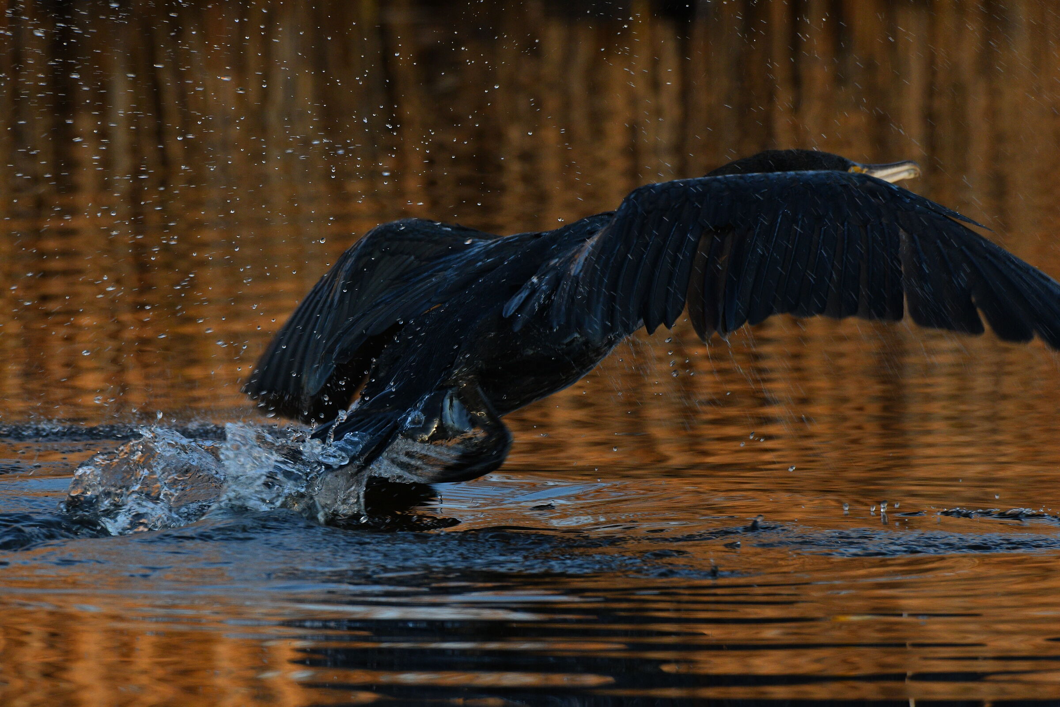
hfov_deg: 2.9
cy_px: 354
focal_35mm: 720
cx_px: 530
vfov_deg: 1.9
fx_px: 21198
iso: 500
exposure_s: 1/640
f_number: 9
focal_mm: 480
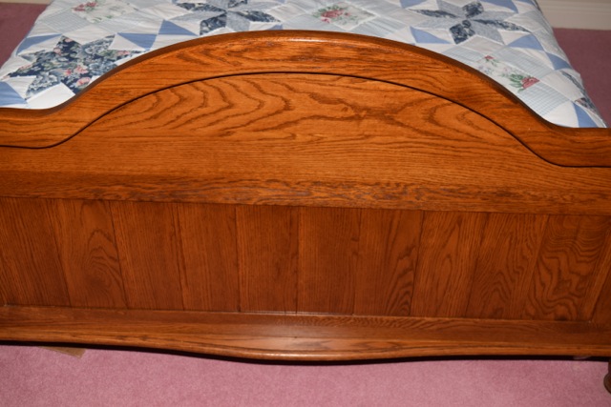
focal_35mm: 45
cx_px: 306
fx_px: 764
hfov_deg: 43.6
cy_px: 204
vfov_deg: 29.9
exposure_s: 1/100
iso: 100
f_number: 5.6
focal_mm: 30
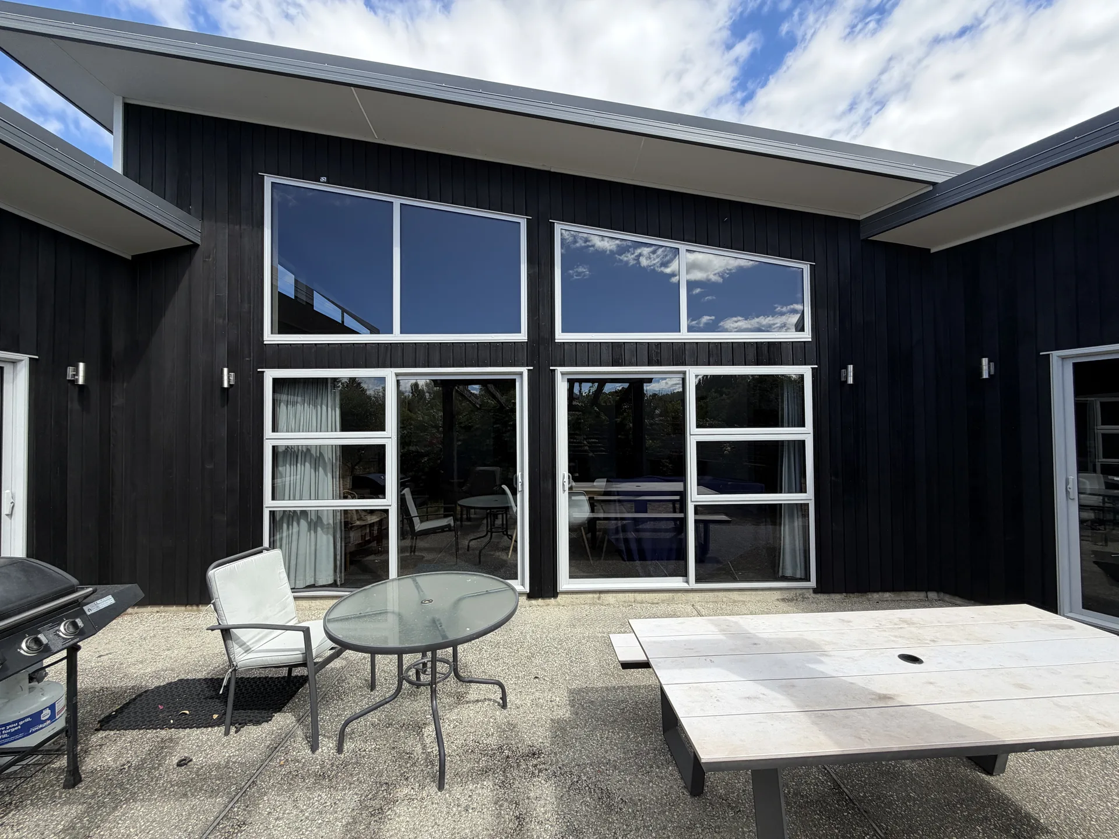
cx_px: 560
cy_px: 420
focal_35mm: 14
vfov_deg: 85.7
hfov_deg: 102.1
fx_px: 453
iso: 40
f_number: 2.2
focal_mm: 2.22
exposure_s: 1/760
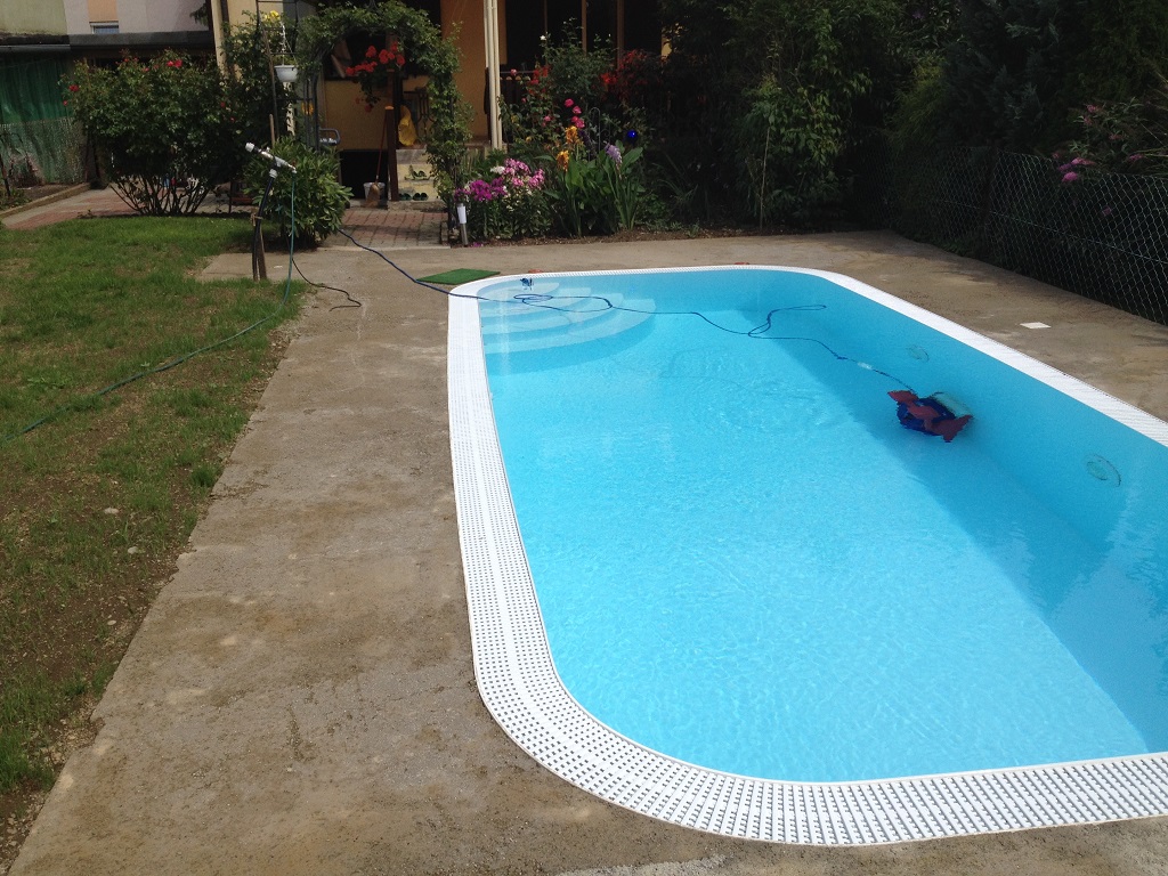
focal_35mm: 35
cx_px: 584
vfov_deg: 40.7
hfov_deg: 52.6
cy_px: 438
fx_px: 1181
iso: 50
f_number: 2.4
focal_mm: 4.28
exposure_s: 1/2123
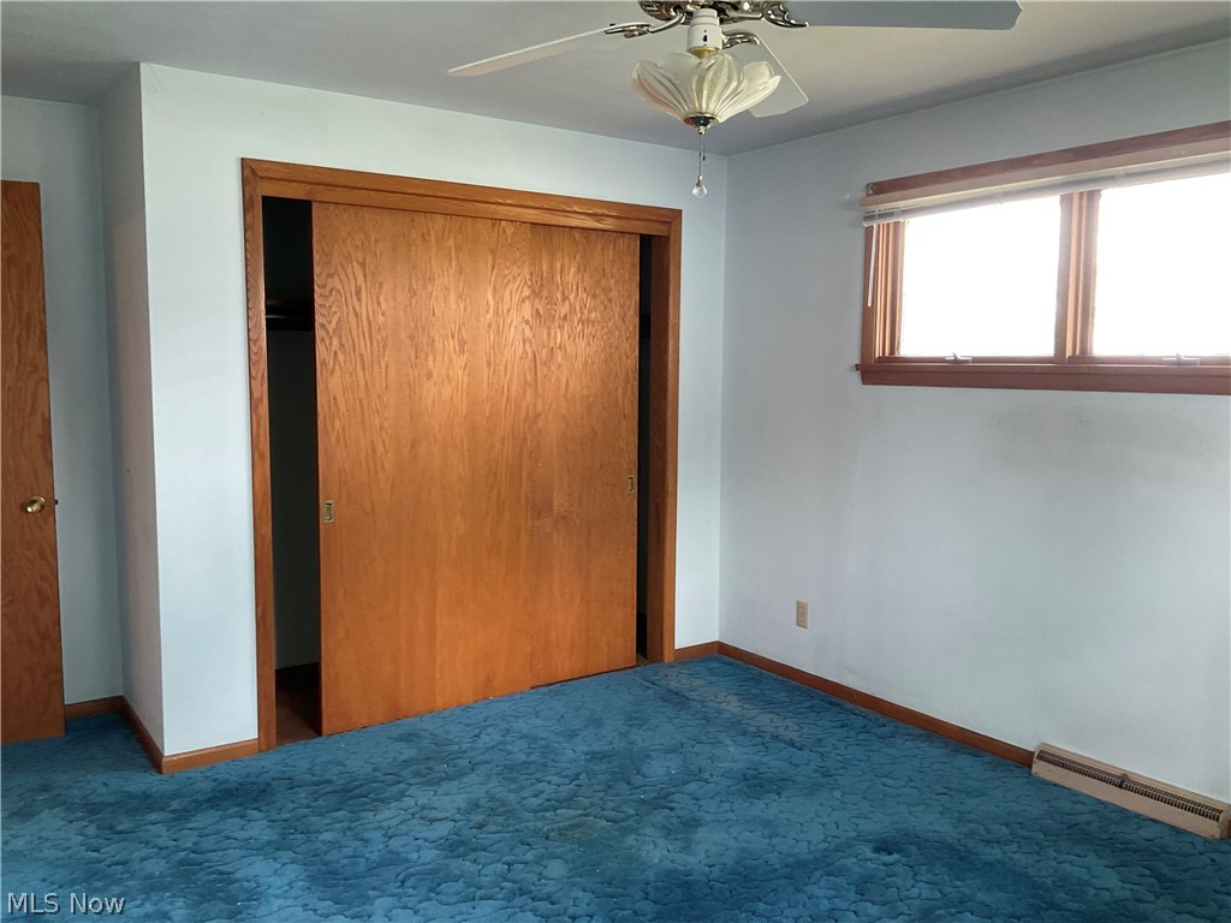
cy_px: 462
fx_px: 1031
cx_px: 616
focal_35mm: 29
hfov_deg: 61.7
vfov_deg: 48.2
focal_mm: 3
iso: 160
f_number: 1.8
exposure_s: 1/60
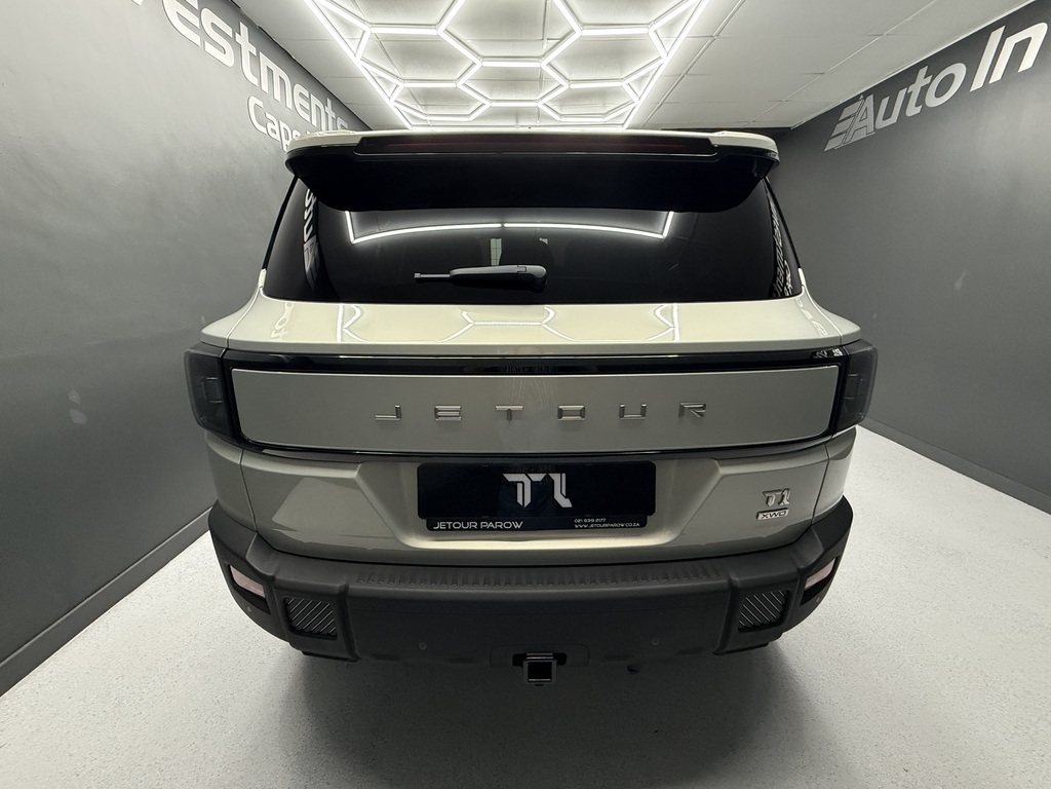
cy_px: 394
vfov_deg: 85.7
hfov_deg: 102.1
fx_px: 425
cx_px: 526
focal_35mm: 14
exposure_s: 1/100
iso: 400
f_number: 2.2
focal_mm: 2.22
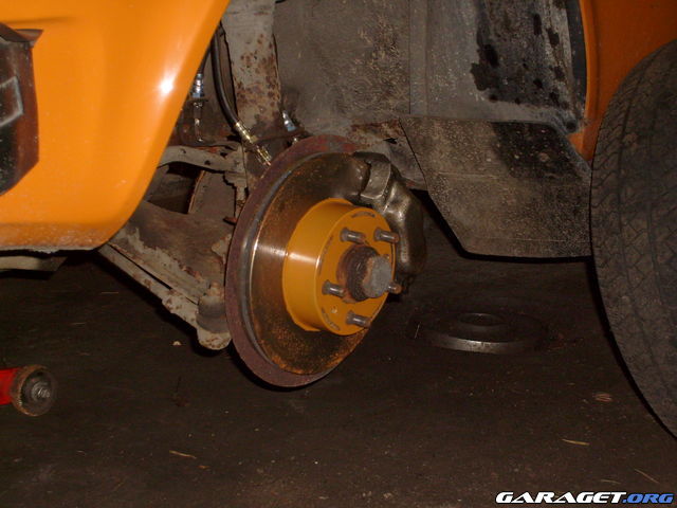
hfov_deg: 27.0
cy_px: 254
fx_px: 1408
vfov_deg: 20.4
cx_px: 338
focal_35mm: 72
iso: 120
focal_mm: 12
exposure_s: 1/60
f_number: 3.9
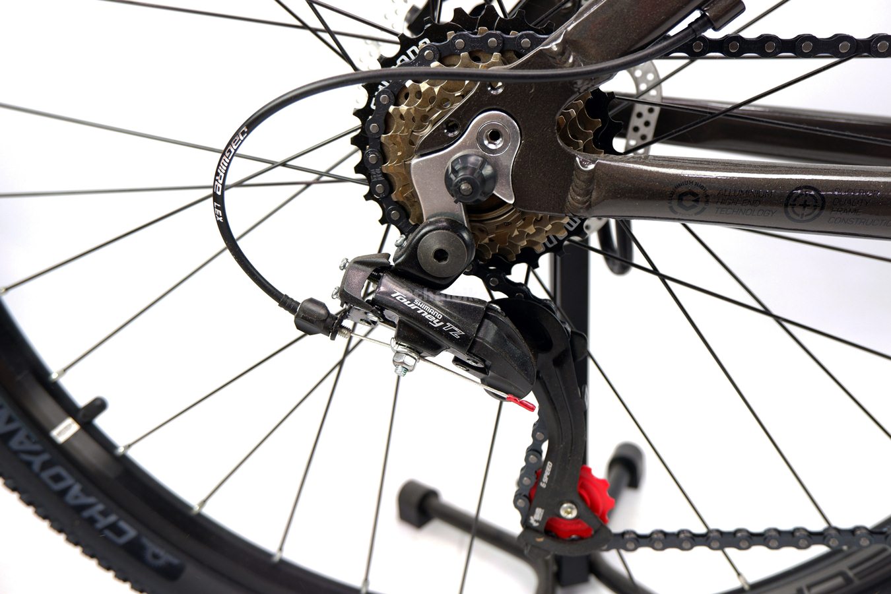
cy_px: 297
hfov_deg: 57.2
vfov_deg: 40.0
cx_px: 446
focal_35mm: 33
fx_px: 817
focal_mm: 22.8
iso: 200
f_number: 4.2
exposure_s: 1/56
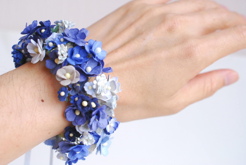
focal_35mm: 60
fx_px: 410
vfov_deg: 22.7
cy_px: 82
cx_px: 123
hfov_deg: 33.4
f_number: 5.6
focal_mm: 40
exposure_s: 1/160
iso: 800
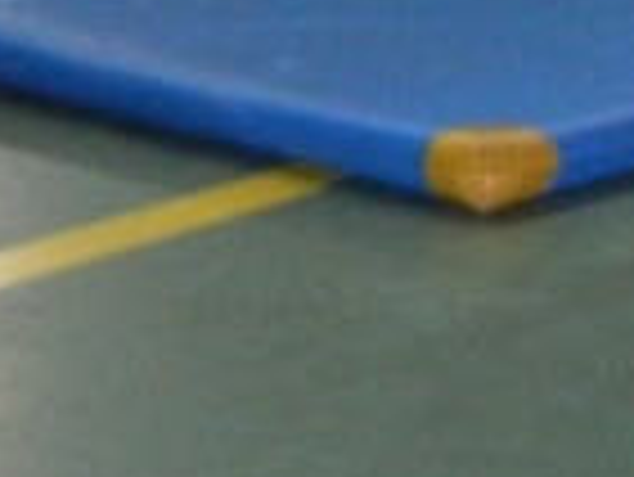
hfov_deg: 7.9
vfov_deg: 6.2
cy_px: -594
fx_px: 4271
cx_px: 1493
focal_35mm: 233
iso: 400
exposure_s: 1/40
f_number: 3.5
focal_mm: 7.3
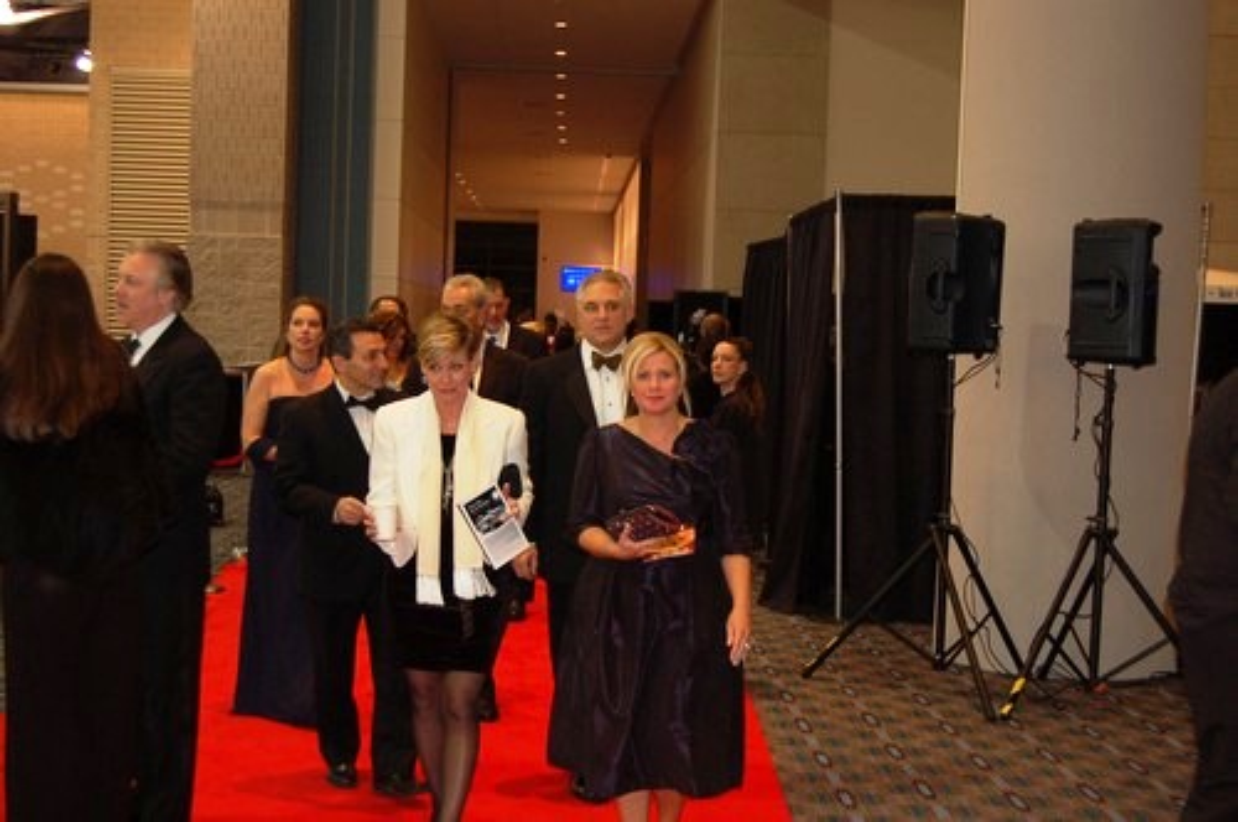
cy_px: 411
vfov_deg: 25.7
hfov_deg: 37.9
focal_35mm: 52
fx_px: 1803
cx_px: 619
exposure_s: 1/60
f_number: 4.8
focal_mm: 35
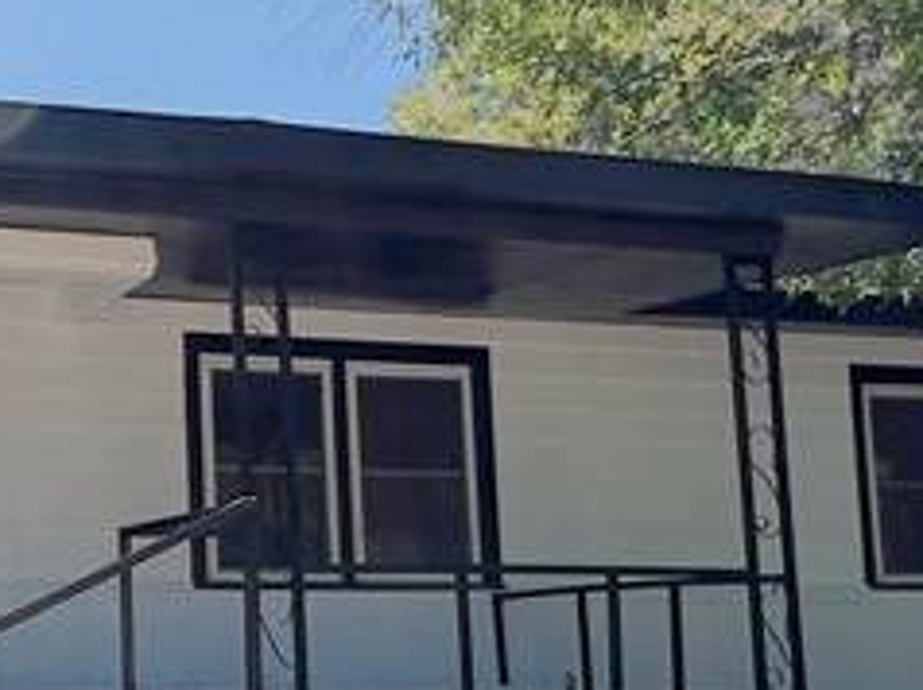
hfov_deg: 31.5
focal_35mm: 56
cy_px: 543
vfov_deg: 25.6
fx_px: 1492
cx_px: -23
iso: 32
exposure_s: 1/847
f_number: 1.8
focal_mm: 1.57
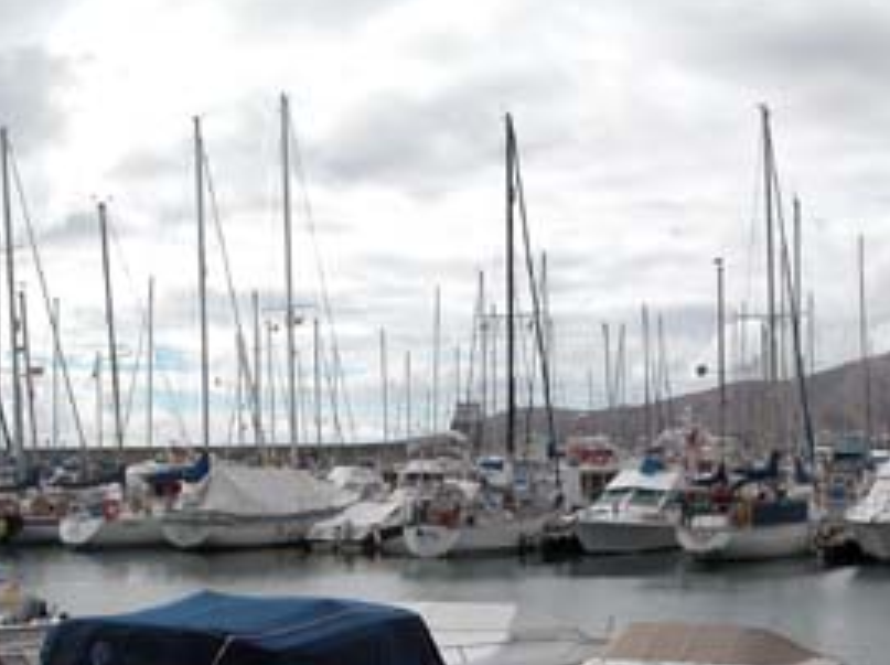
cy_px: 539
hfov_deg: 33.8
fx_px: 1464
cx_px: 423
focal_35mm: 57
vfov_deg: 25.1
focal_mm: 8.9
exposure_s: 1/446
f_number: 8
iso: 100
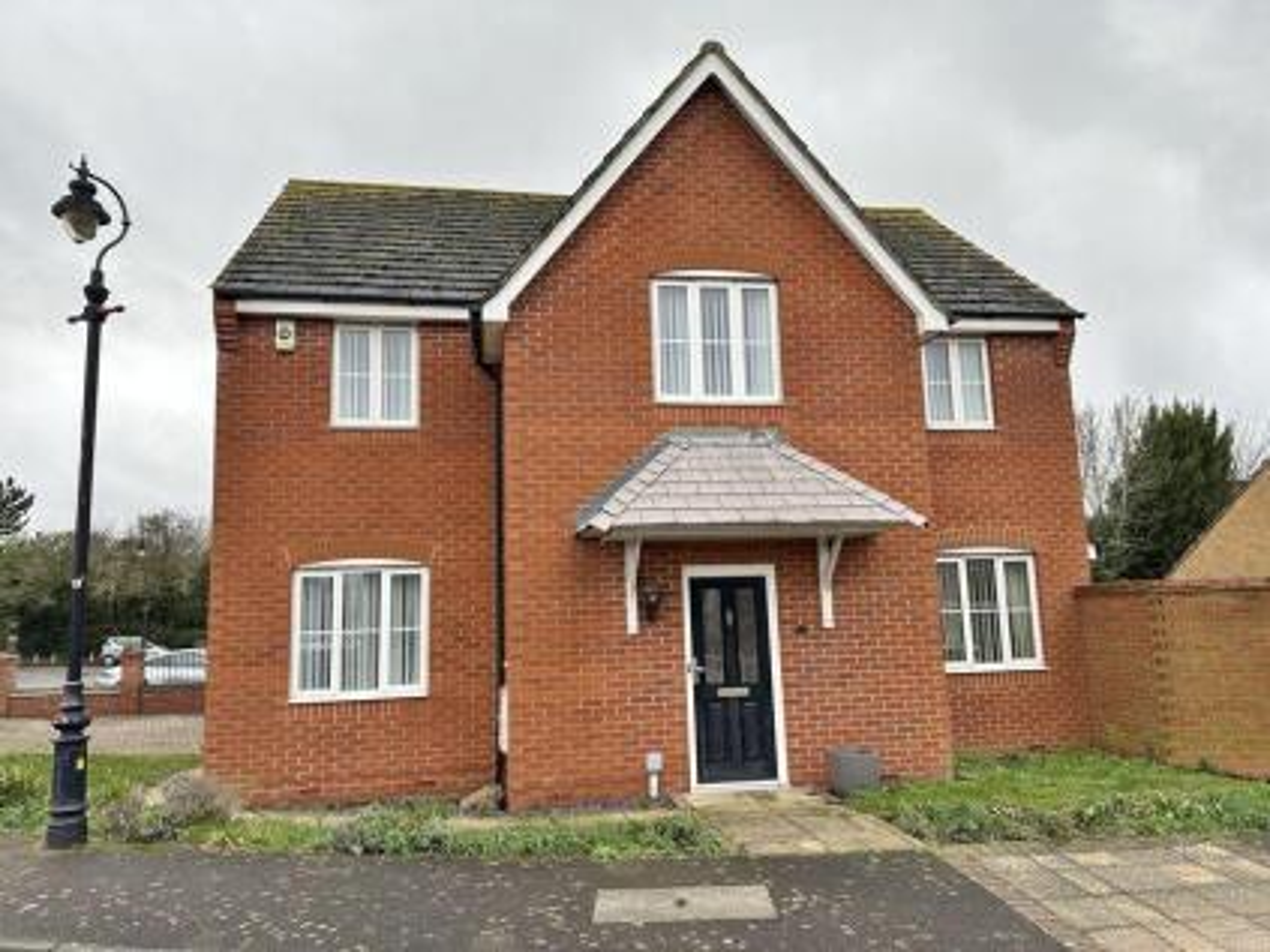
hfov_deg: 71.6
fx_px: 880
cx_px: 635
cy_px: 476
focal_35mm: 24
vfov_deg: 56.8
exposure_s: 1/344
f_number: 1.78
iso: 80
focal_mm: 6.86
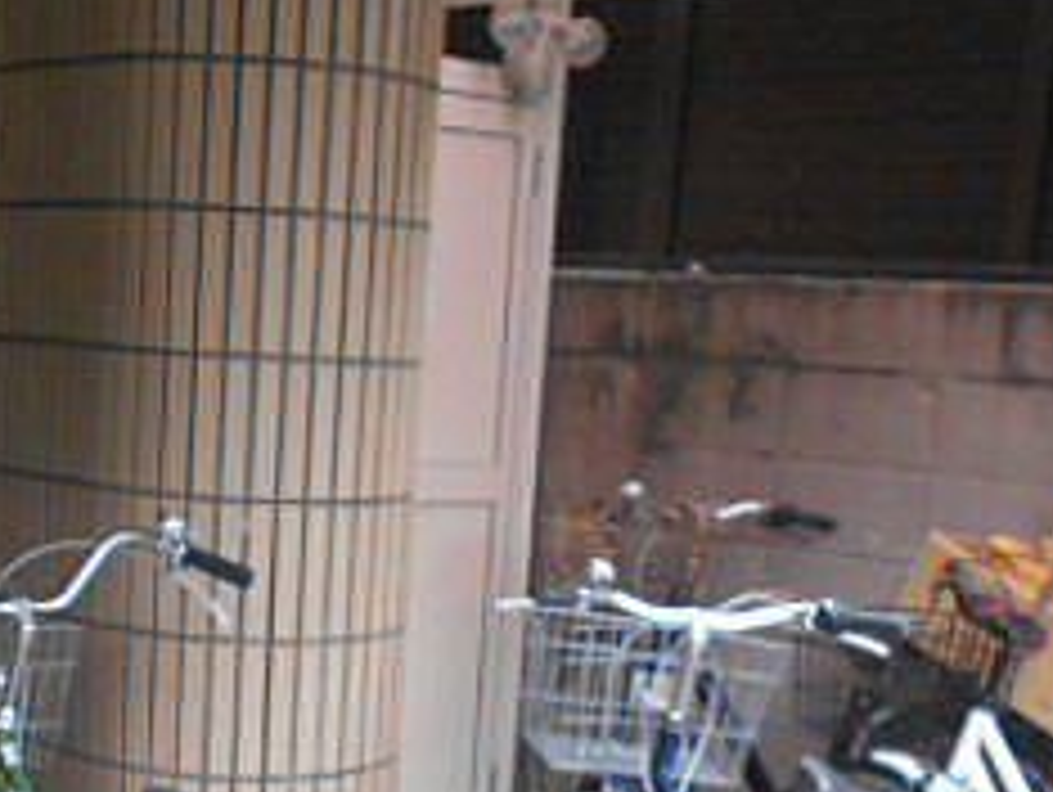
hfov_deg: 27.2
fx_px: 2162
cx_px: 333
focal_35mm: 71
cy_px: 774
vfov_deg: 20.2
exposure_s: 1/30
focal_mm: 4.6
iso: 360
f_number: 3.2
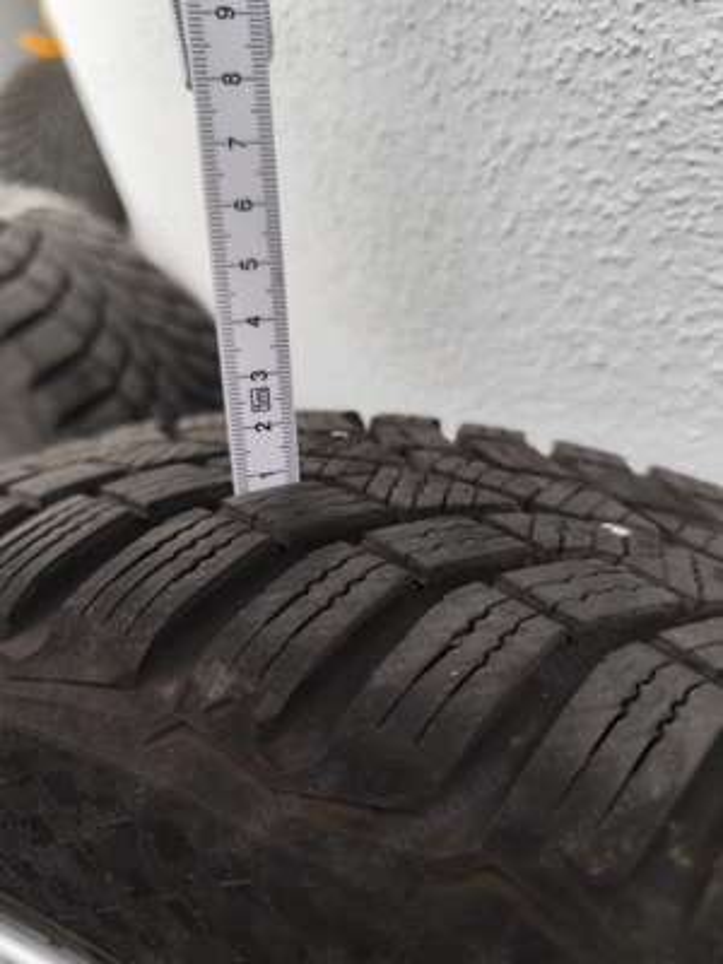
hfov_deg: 58.9
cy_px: 482
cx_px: 362
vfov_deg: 73.9
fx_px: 641
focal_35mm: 23
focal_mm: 6.19
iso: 50
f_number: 1.65
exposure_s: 1/179
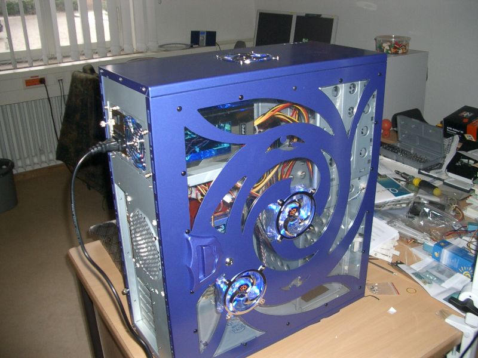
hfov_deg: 52.6
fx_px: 483
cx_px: 239
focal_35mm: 35
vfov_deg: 40.7
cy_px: 179
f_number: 2.6
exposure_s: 1/40
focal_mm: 5.8
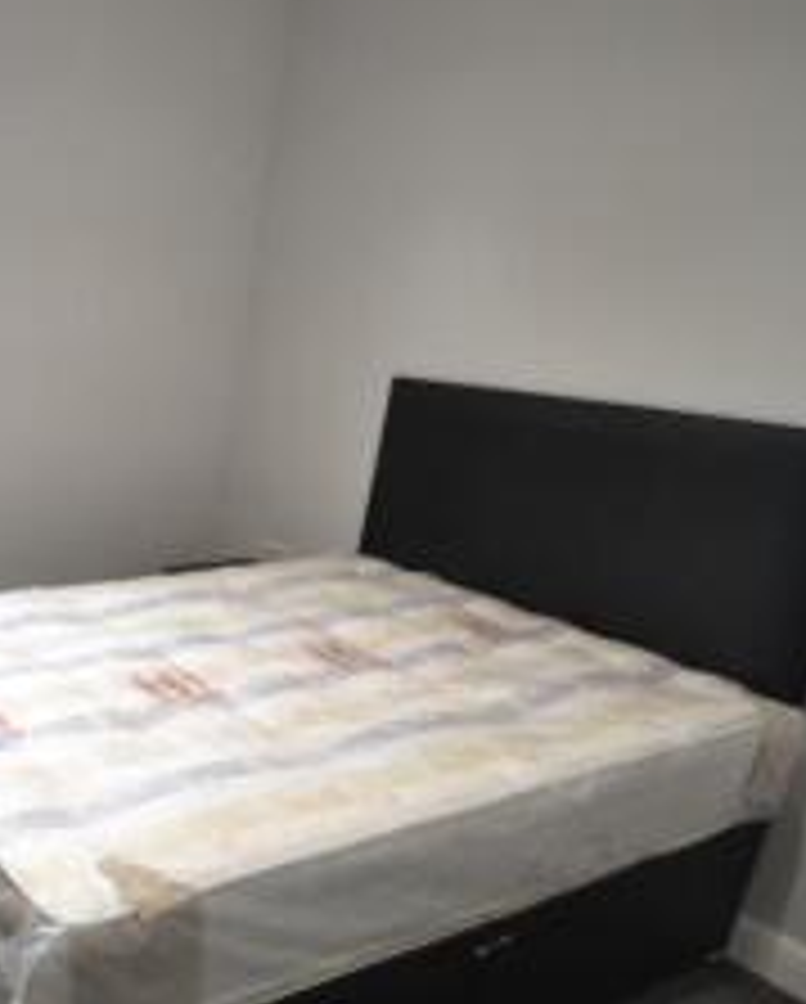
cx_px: -50
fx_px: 893
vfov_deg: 58.5
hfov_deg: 40.6
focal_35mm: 30
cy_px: 570
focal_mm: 10
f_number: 3.5
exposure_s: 1/60
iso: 400
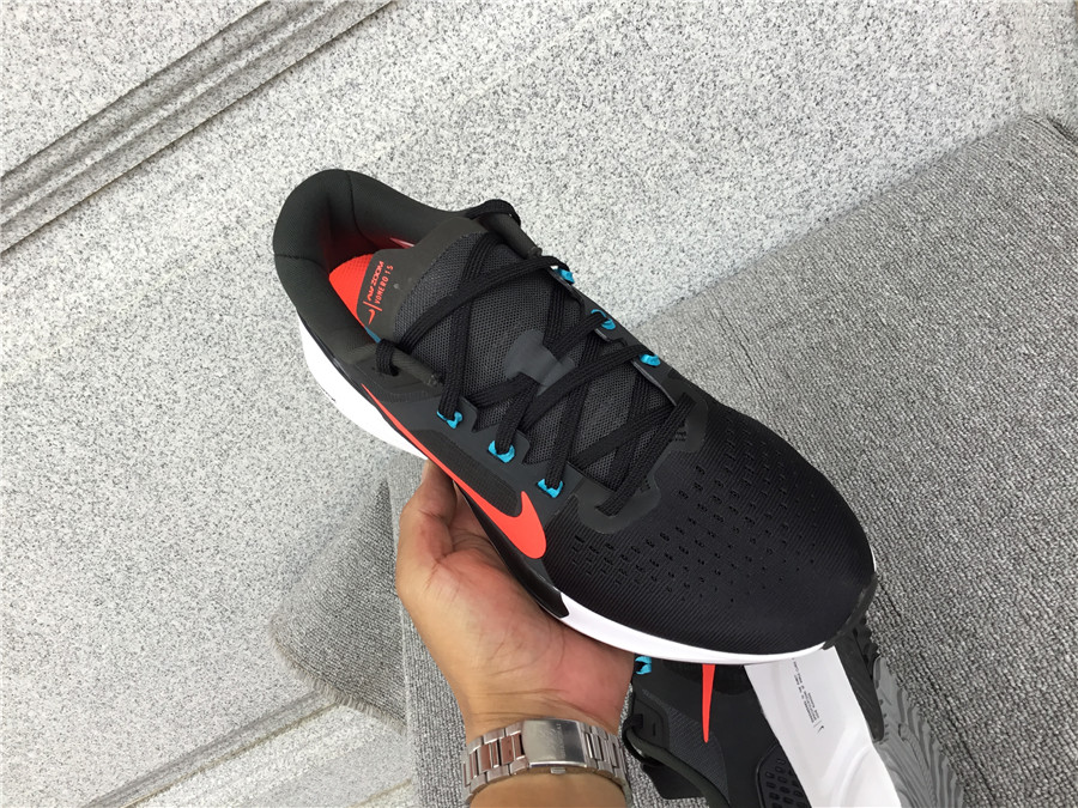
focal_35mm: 31
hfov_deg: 58.4
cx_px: 539
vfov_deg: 45.4
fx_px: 965
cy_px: 404
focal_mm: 3.3
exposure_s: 1/100
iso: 25
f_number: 2.4
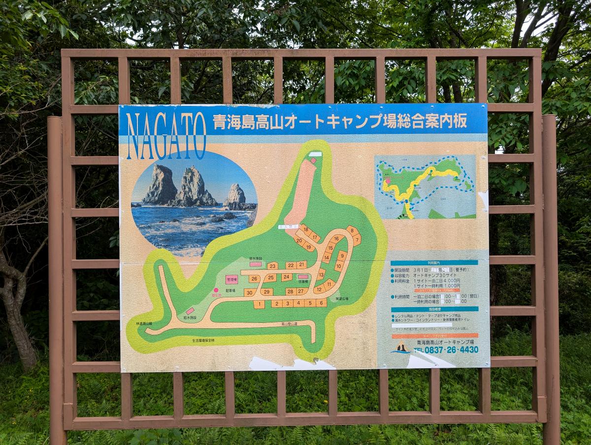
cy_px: 222
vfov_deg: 57.0
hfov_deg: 71.5
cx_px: 296
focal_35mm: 24
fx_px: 410
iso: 19
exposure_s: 1/435
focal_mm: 6.9
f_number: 1.68
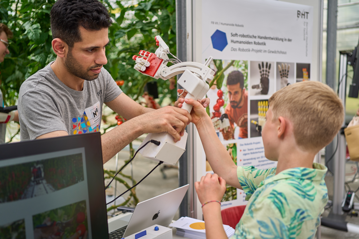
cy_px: 120
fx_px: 349
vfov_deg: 37.9
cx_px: 180
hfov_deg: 54.4
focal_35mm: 35
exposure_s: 1/400
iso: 100
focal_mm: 35
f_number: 2.5
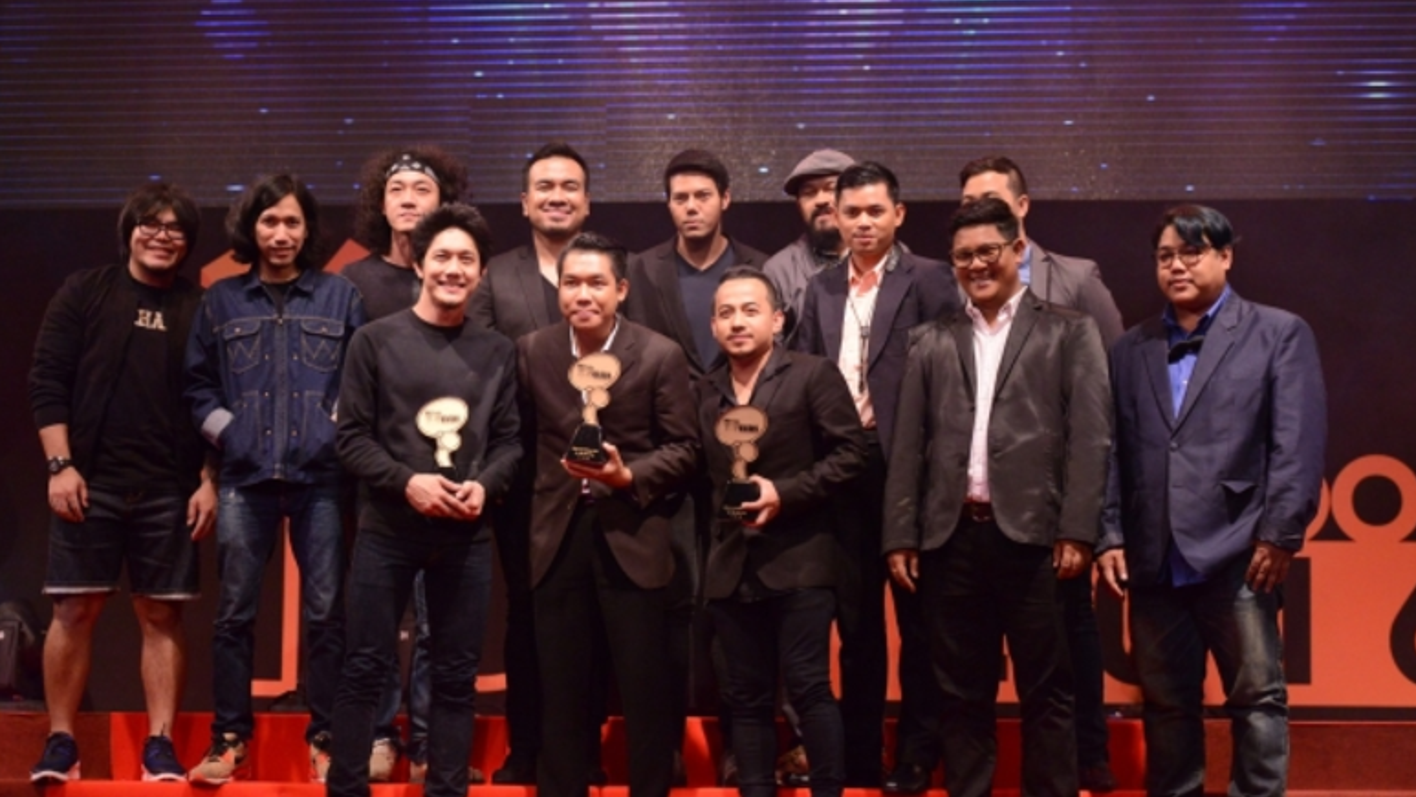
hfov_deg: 28.6
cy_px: 421
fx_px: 2779
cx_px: 711
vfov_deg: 16.3
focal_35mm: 74
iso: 5000
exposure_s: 1/2500
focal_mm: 70
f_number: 2.8
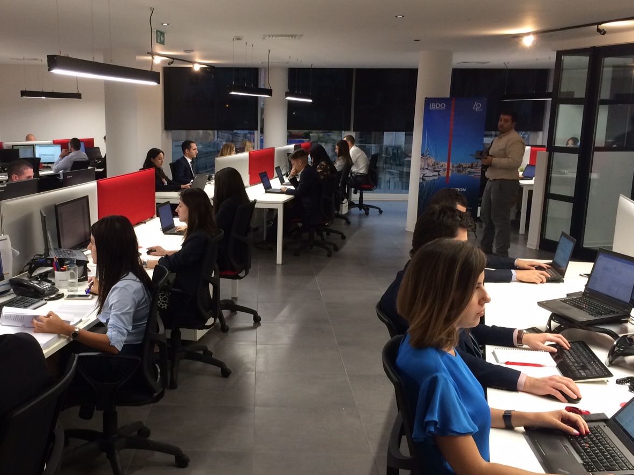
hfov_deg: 46.3
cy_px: 274
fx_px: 733
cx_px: 233
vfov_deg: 35.9
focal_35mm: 40
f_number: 2.2
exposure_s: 1/33
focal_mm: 4.15
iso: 64
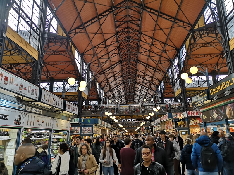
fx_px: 183
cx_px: 117
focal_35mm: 27
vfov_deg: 51.4
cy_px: 88
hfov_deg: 65.3
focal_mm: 3.95
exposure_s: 1/50
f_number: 1.8
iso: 125
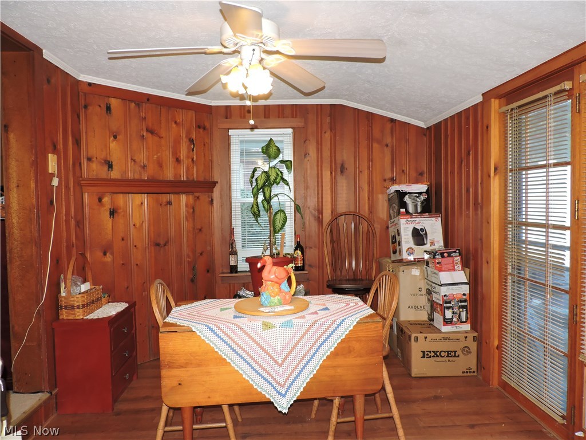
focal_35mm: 24
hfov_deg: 71.6
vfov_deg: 56.8
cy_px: 220
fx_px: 406
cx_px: 293
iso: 200
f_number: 3
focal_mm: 4.3
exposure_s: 1/30
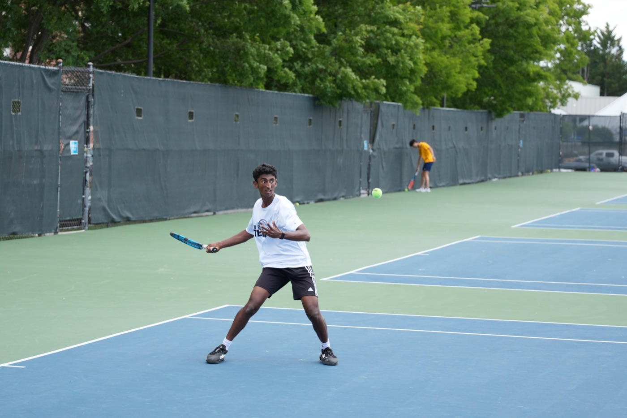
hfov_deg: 19.5
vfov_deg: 13.0
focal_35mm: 105
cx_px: 314
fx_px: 1828
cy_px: 209
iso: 320
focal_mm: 70
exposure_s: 1/2000
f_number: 2.8
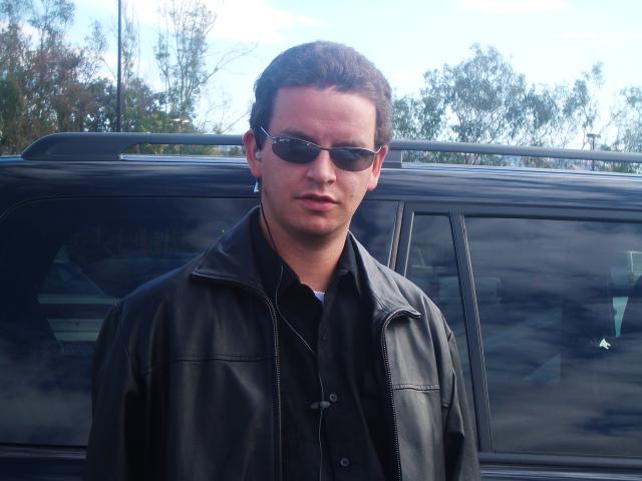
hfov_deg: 26.3
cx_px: 321
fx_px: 1372
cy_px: 240
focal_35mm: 74
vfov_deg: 19.9
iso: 80
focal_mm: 12.2
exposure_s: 1/250
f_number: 3.9
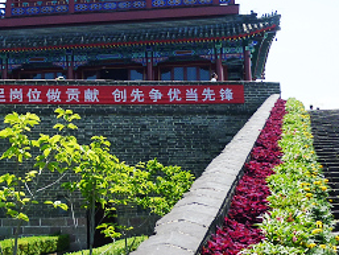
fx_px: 754
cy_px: 55
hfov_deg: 24.9
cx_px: 73
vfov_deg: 19.0
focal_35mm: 77
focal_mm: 5.5
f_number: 8
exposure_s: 1/160
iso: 80
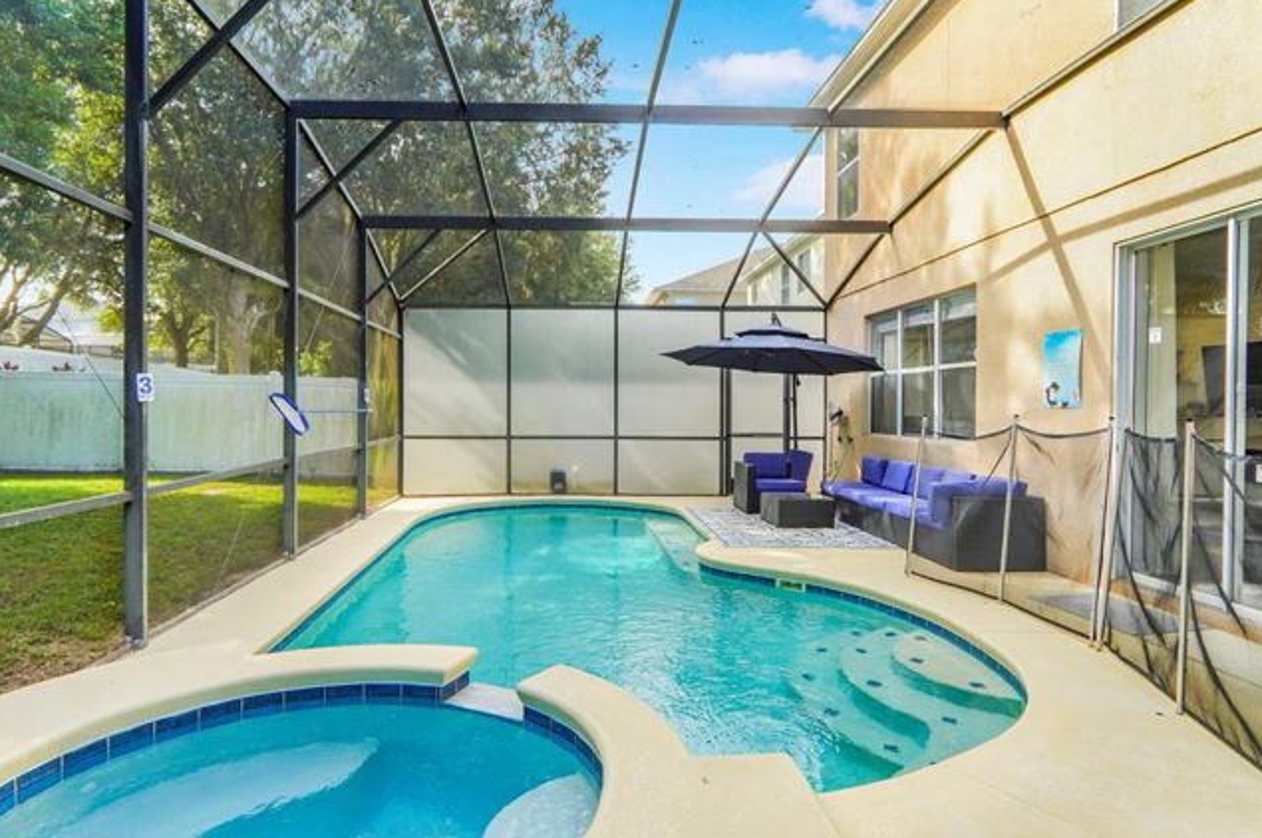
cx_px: 603
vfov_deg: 61.8
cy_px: 414
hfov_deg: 84.0
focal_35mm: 20
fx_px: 700
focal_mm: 12
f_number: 5.6
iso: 400
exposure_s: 1/250
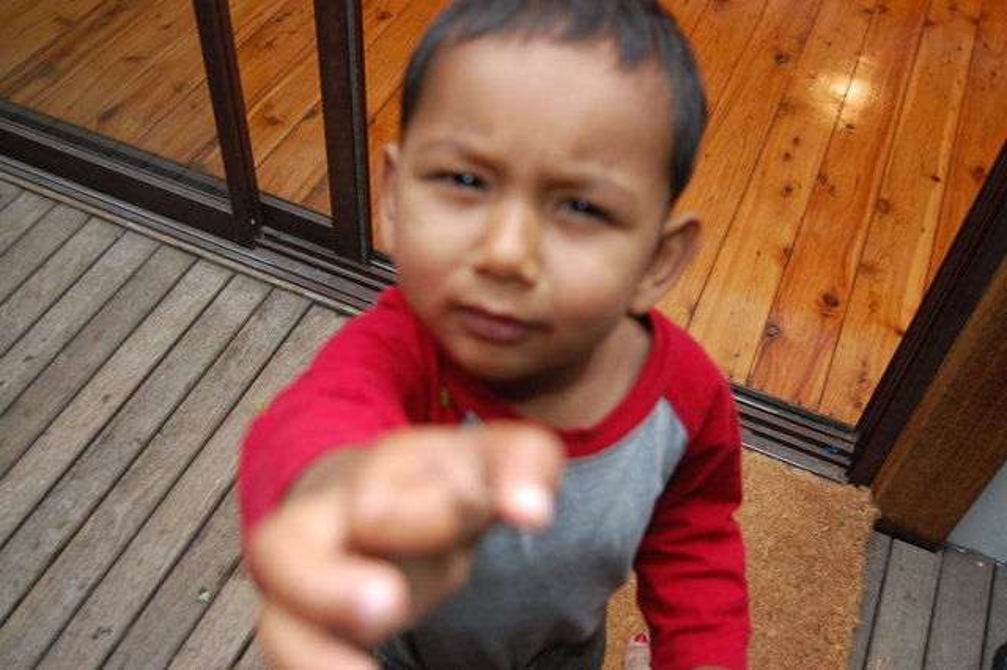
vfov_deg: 36.8
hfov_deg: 53.2
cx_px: 504
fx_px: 1006
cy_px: 335
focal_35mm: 36
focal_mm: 24
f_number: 4
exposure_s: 1/60
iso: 640
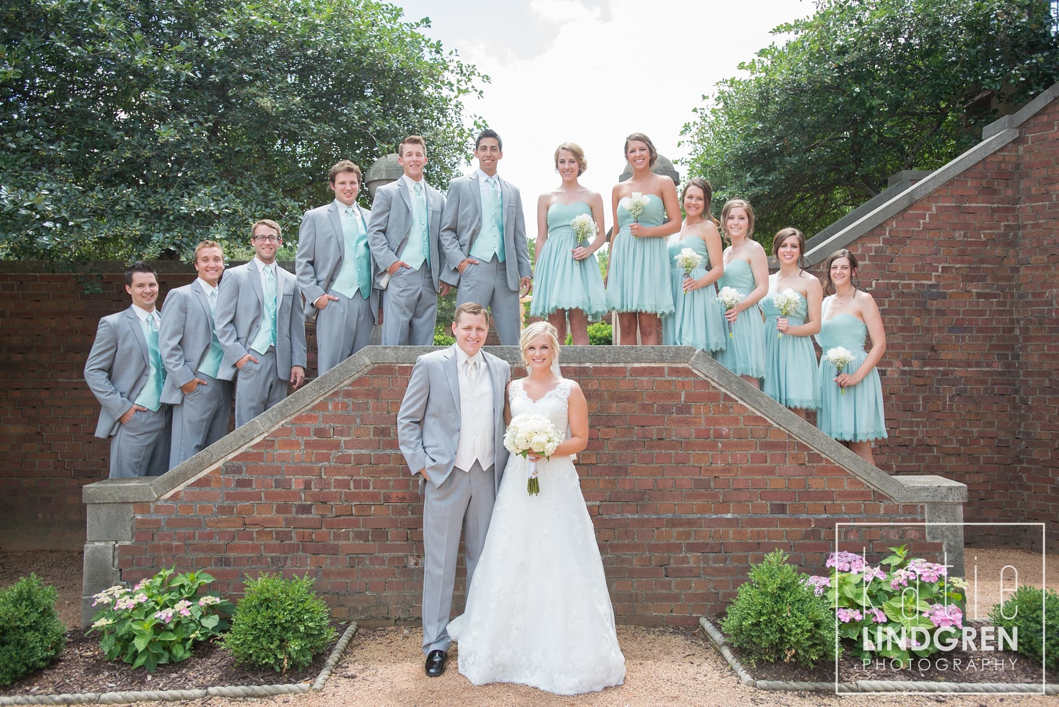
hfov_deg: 65.5
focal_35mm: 28
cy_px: 354
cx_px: 530
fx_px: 824
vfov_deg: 46.4
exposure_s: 1/1000
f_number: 3.5
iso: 400
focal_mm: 28
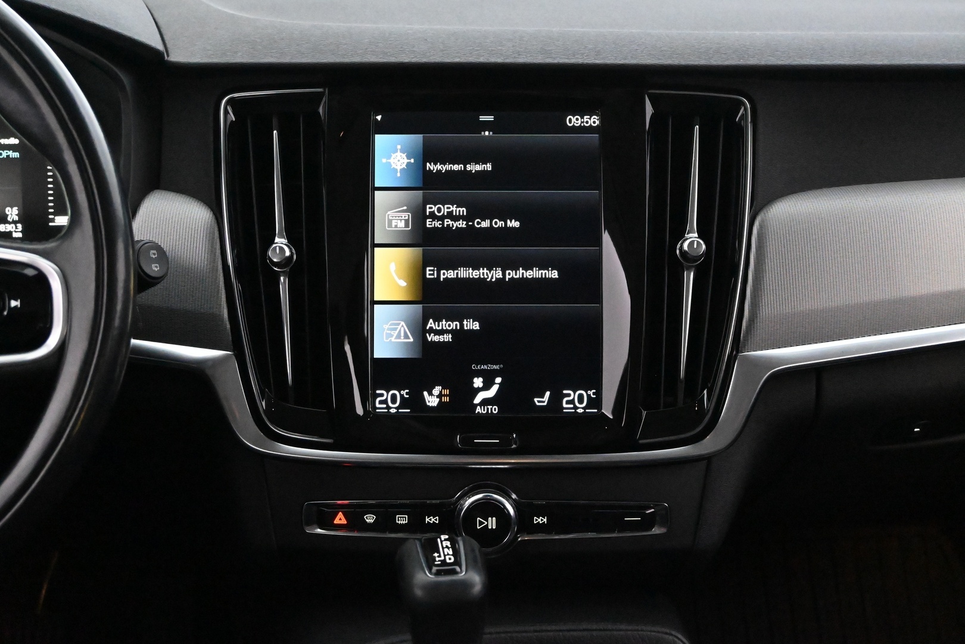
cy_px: 322
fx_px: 1447
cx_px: 482
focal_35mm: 54
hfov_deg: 36.9
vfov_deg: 25.1
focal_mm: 36
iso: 14400
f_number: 5.3
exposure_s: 1/60
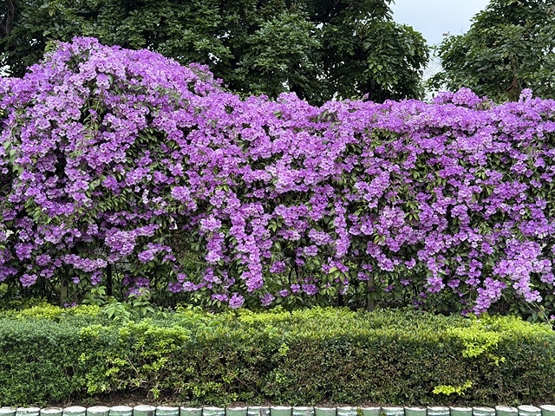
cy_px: 208
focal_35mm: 48
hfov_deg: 39.7
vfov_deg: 30.3
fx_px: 770
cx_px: 278
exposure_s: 1/82
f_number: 1.78
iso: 100
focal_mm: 6.76
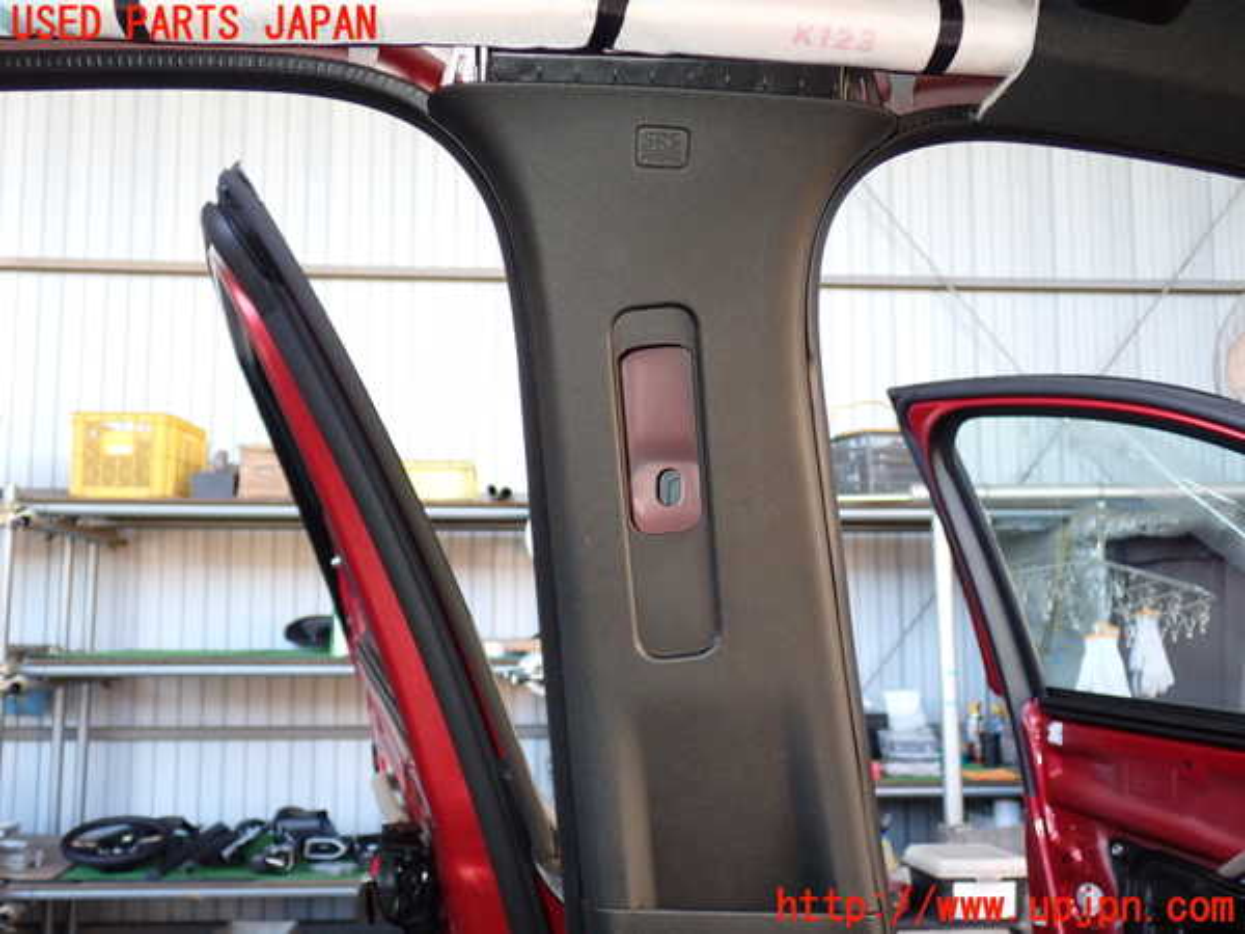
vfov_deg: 39.7
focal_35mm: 36
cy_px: 467
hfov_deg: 51.4
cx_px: 622
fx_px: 1295
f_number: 2.5
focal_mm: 6.37
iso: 160
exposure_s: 1/80
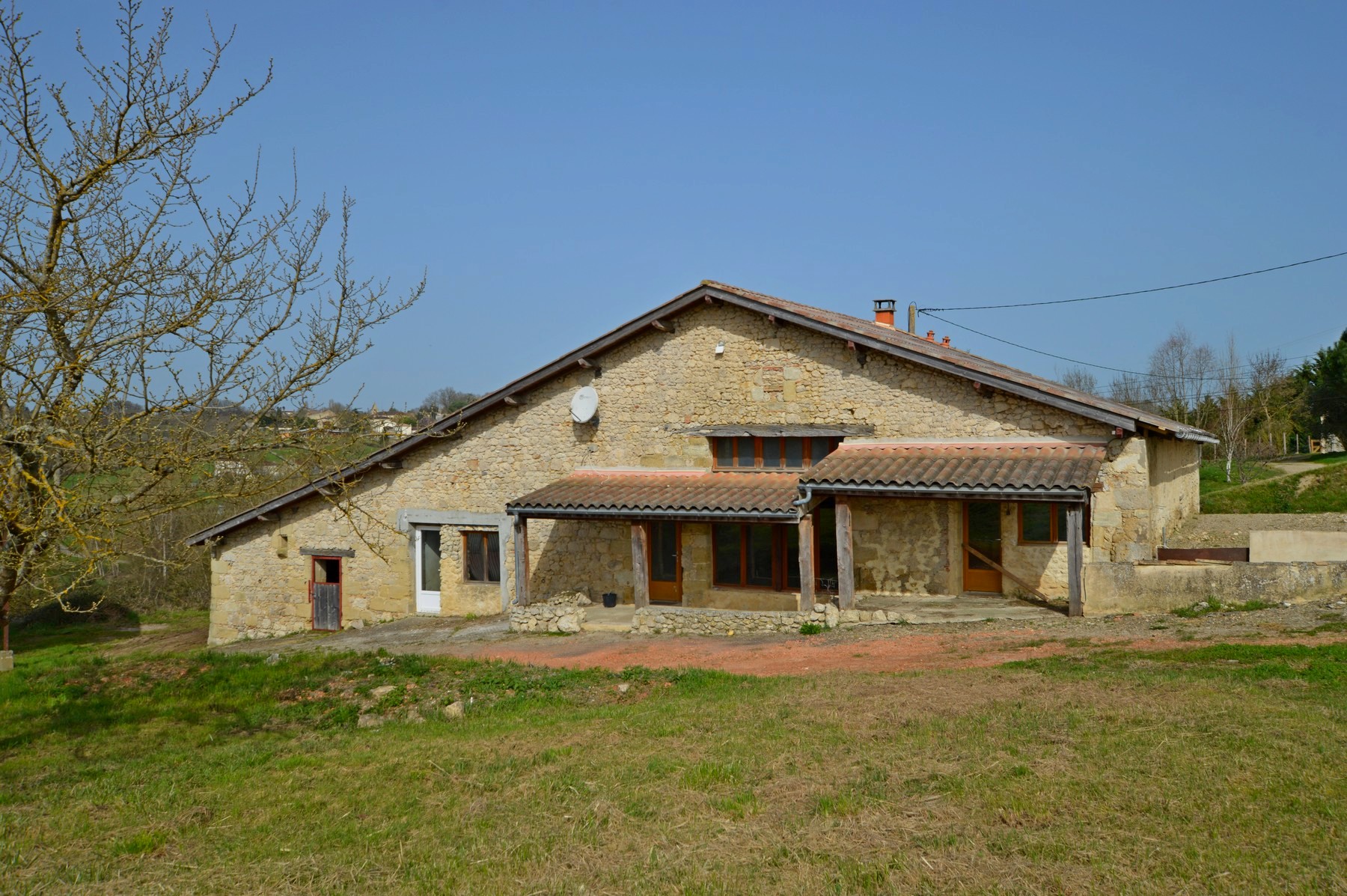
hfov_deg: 62.0
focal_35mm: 30
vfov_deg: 43.5
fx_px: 1122
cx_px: 674
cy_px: 448
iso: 100
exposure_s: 1/320
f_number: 9
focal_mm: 20
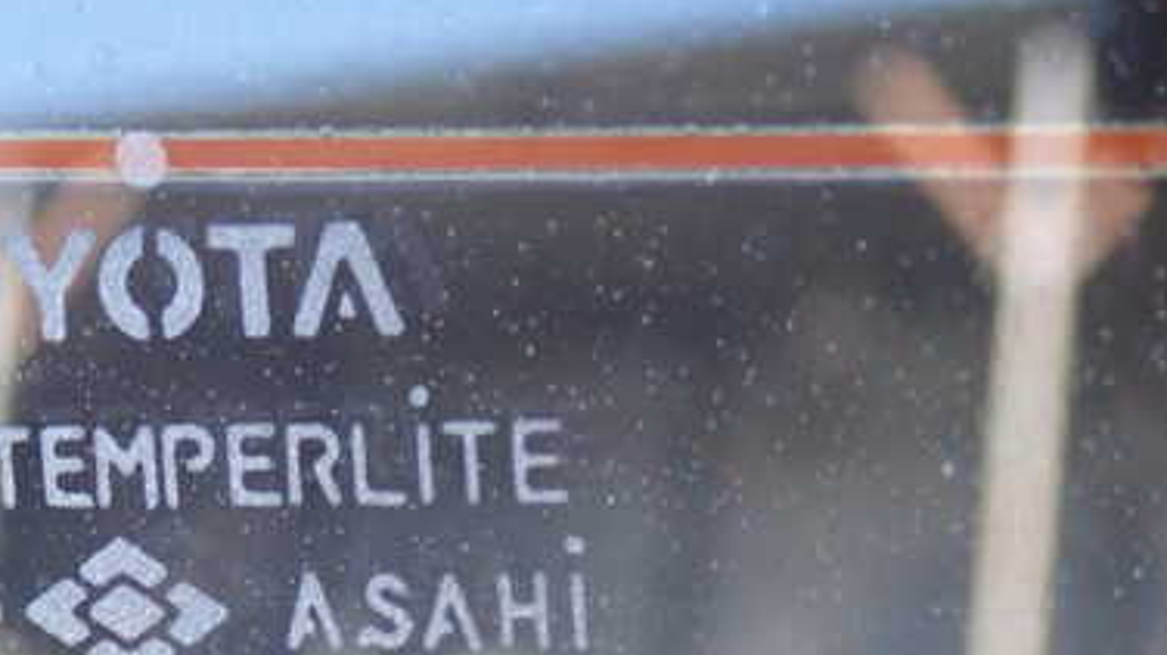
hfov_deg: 15.9
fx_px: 4144
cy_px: 661
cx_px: 282
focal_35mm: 134
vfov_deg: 9.0
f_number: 4.1
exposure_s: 1/80
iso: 400
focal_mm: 13.65
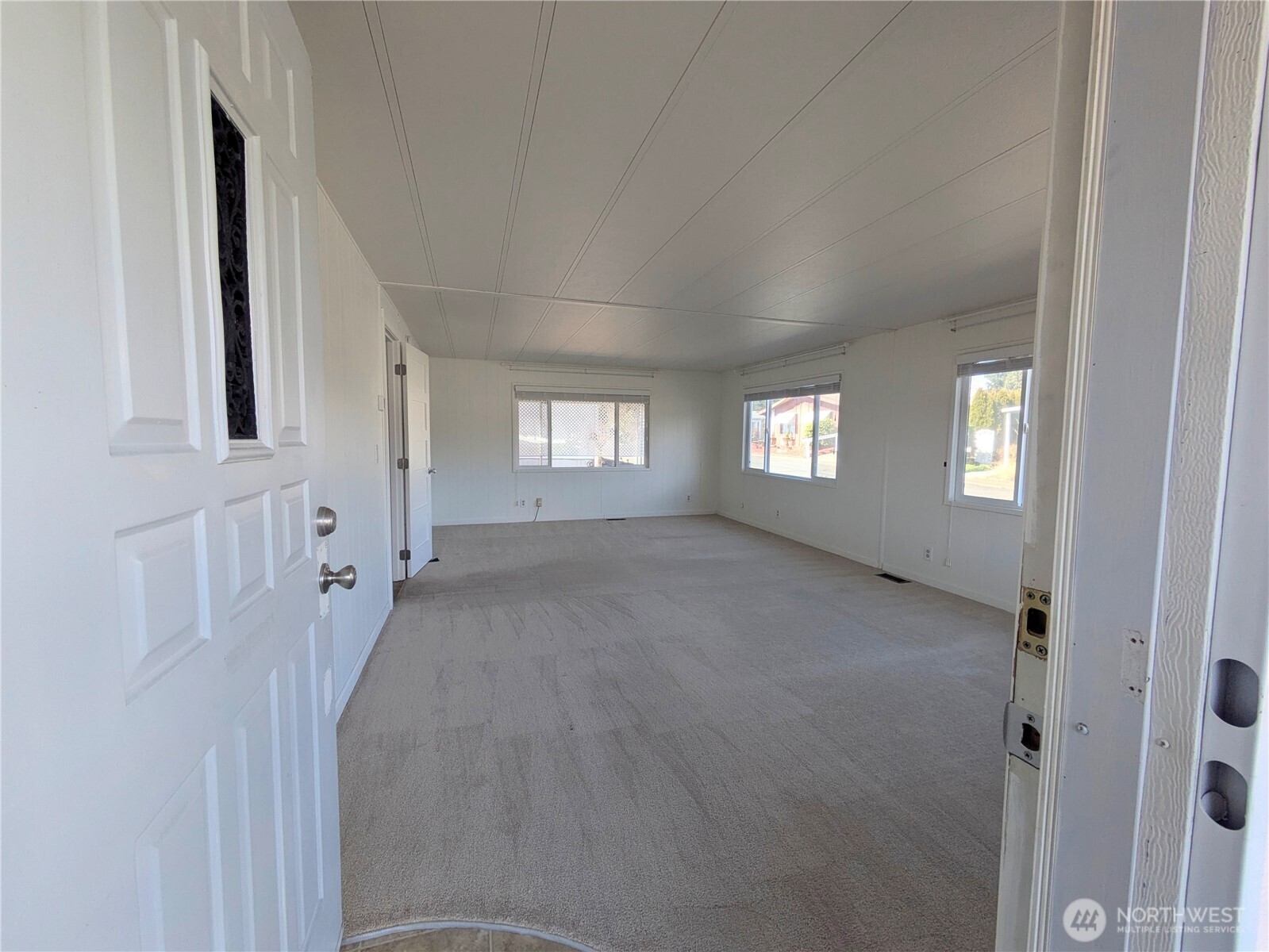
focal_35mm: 14
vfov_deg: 85.7
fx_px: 513
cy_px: 476
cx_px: 634
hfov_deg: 102.1
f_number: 2.2
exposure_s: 1/272
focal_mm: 1.83
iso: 50
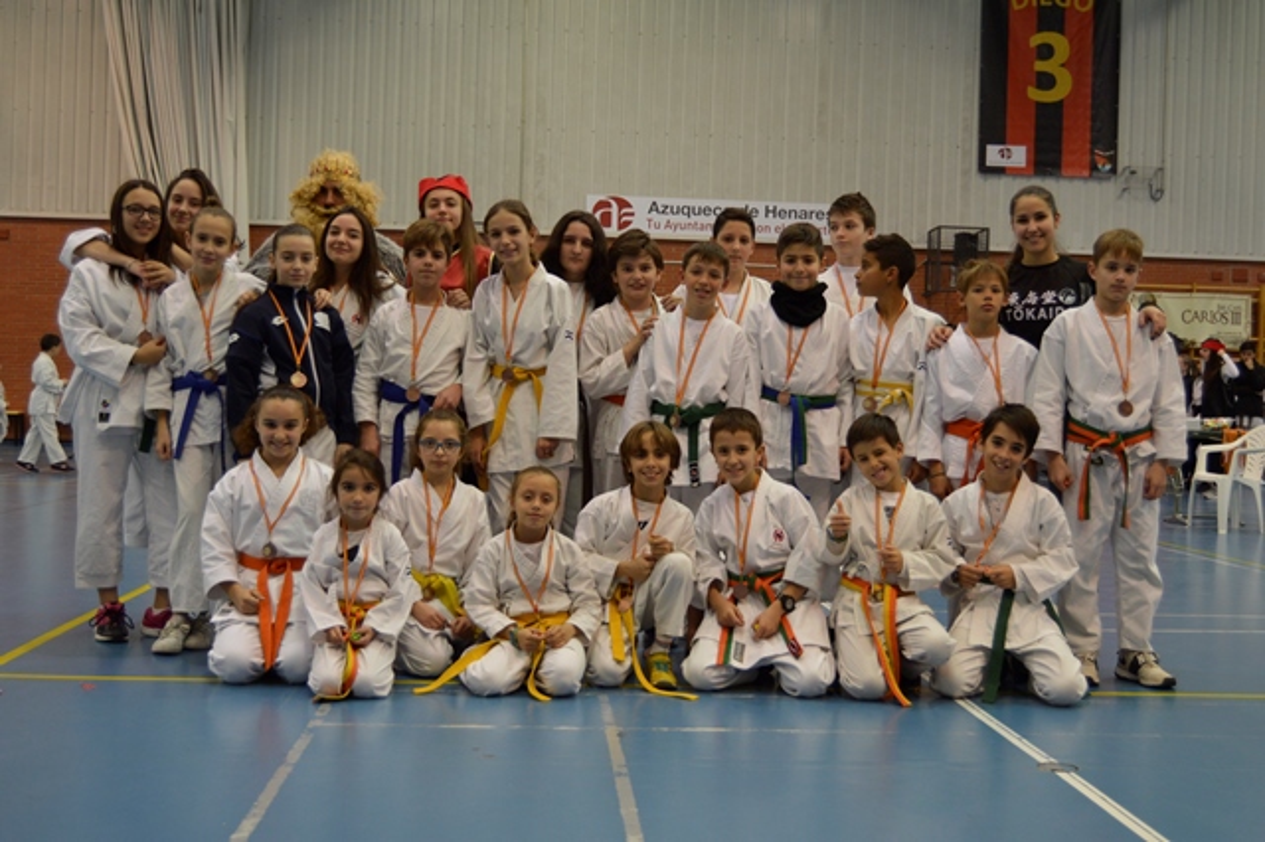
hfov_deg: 43.6
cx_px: 632
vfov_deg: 29.8
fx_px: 1580
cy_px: 421
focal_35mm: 45
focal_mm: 30
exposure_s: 1/60
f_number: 4.2
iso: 800
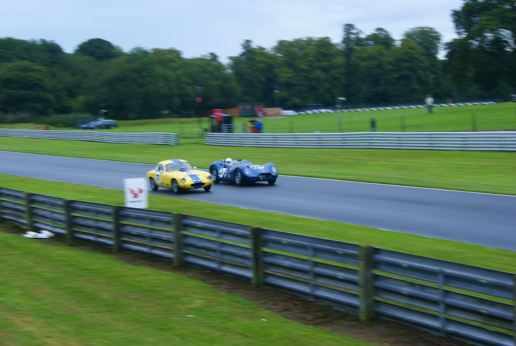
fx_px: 1076
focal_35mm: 75
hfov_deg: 27.0
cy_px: 173
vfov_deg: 18.2
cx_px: 258
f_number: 9
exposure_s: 1/80
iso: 100
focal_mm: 50
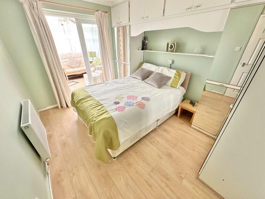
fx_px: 107
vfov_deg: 85.7
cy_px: 100
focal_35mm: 14
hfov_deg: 102.1
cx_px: 132
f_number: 2.2
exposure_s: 1/99
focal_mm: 2.22
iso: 250
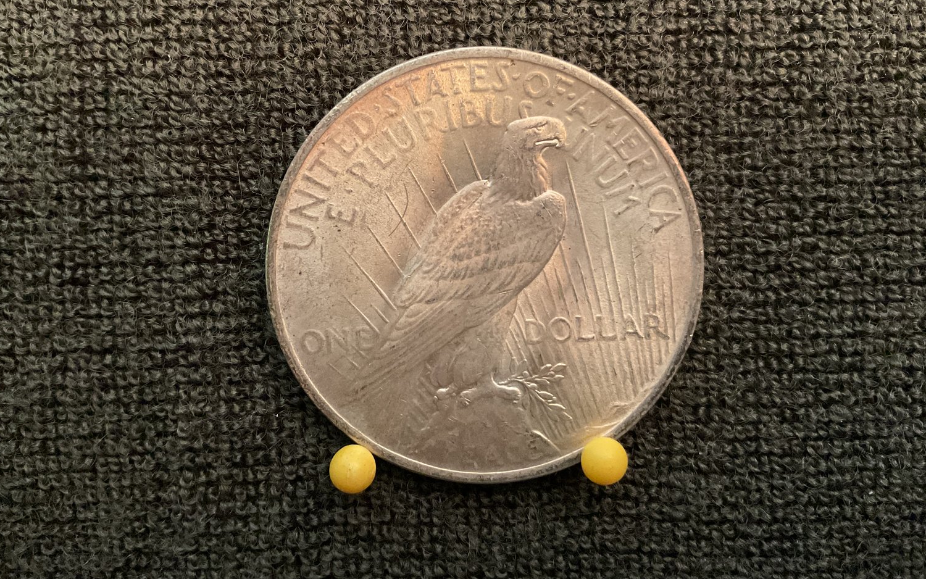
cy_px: 231
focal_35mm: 31
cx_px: 461
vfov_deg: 40.4
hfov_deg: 61.2
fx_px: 782
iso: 500
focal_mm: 3
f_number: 1.8
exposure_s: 1/30
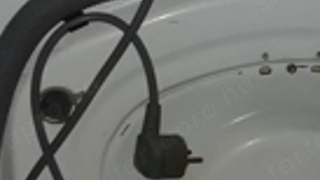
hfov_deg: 25.1
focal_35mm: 83
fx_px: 704
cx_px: 269
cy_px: 171
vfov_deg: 14.4
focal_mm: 3.93
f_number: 1.7
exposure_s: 1/50
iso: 50
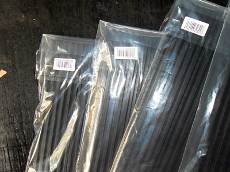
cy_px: 86
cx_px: 115
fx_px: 233
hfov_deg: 52.6
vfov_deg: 40.7
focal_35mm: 35
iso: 400
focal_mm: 6.3
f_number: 3.5
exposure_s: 1/45
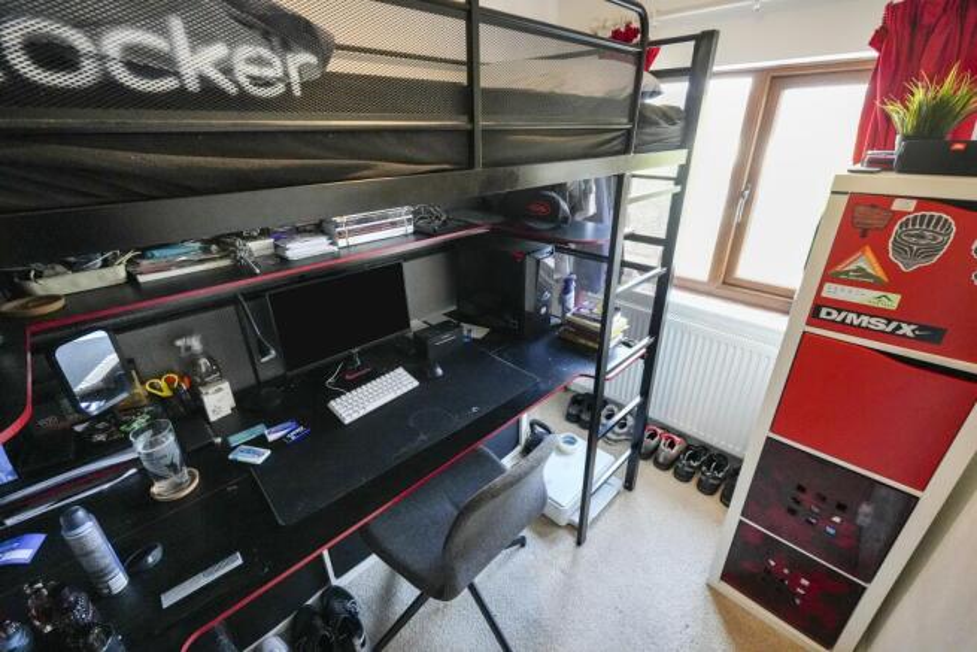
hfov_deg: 97.6
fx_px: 428
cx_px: 488
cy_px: 326
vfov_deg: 74.6
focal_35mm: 16
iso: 4000
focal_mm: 10.5
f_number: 4
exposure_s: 1/160
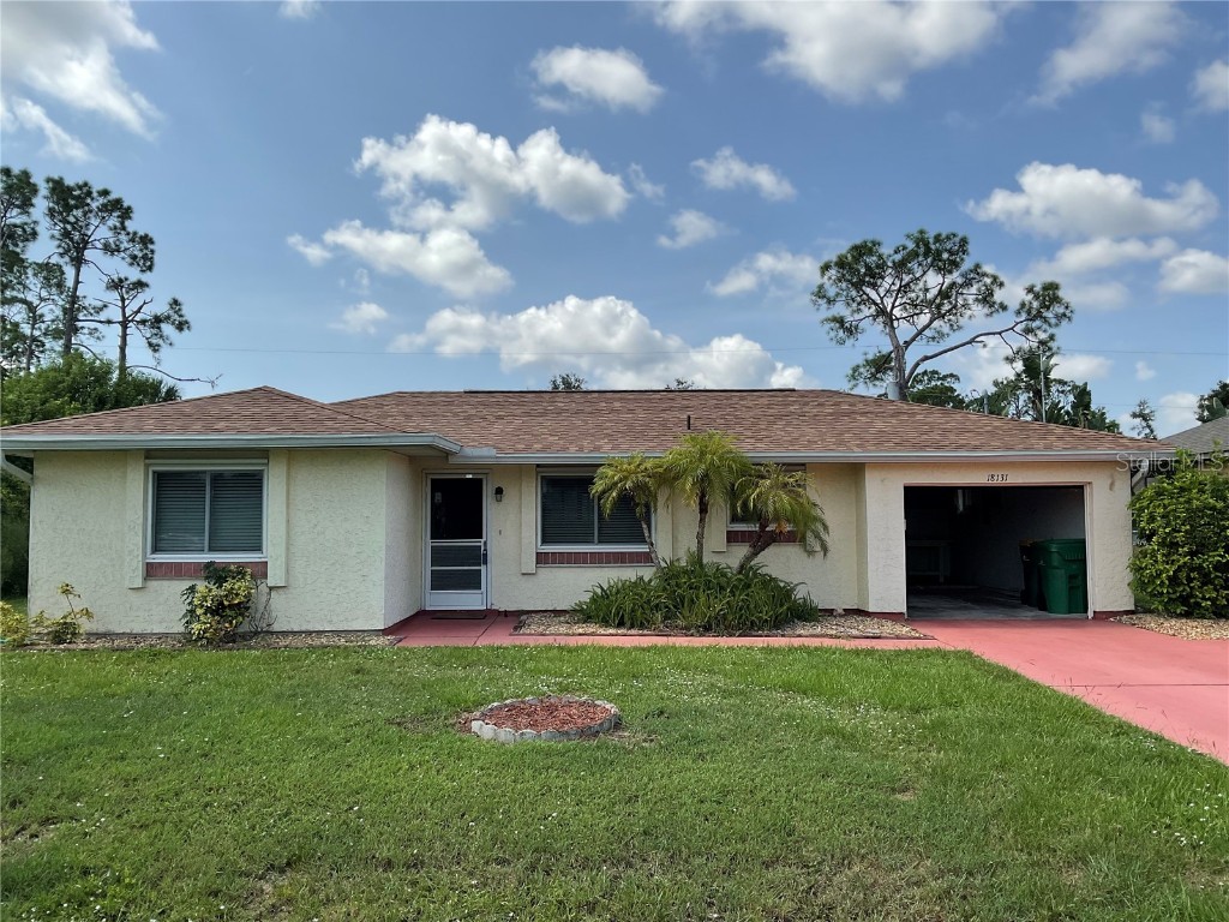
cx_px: 614
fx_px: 1030
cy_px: 461
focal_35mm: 29
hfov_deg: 61.7
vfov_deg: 48.2
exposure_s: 1/2320
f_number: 1.8
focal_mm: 3
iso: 16
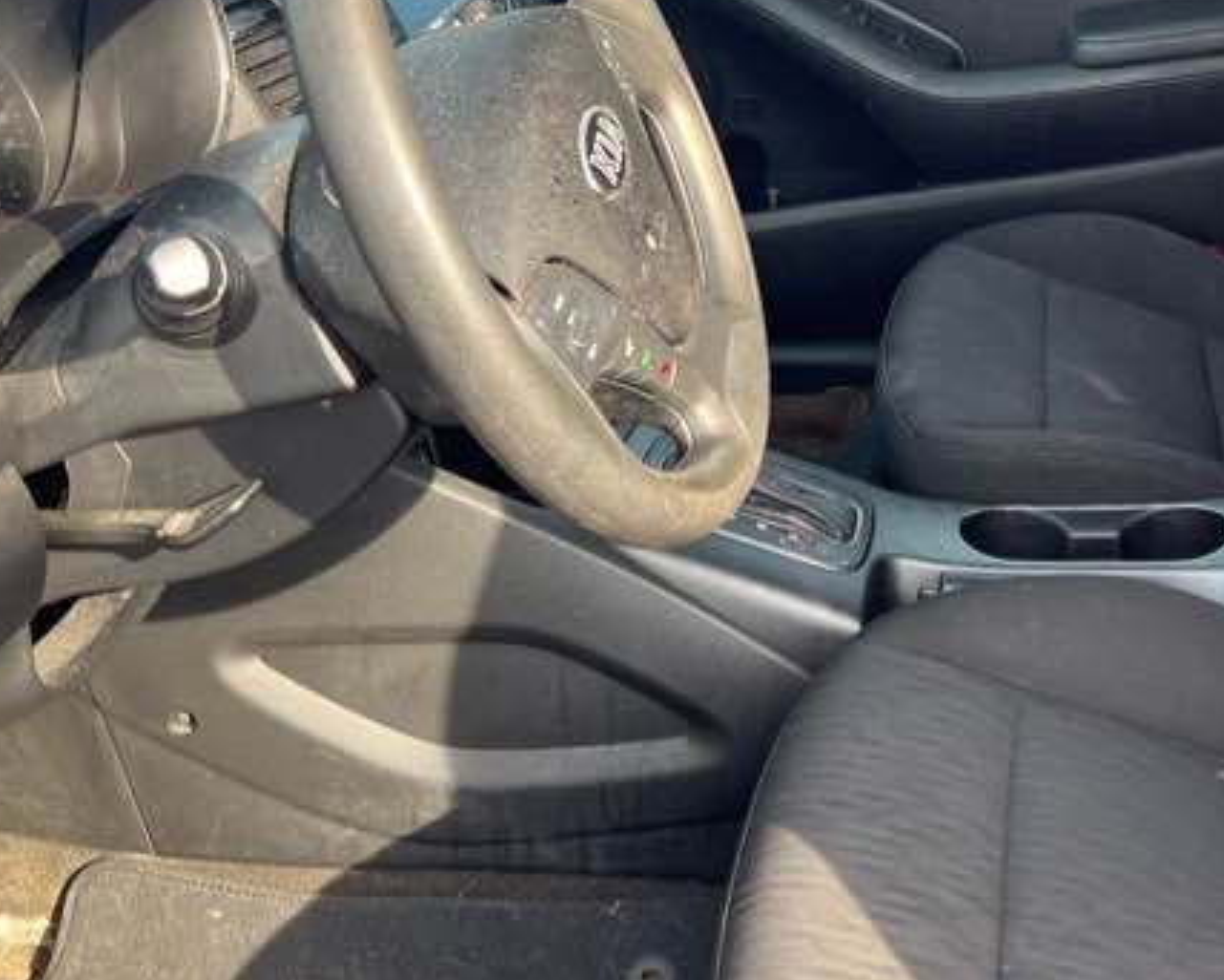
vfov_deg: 27.2
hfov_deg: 33.3
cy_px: 219
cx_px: 960
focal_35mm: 55
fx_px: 1993
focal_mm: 5.7
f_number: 1.5
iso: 50
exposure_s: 1/225
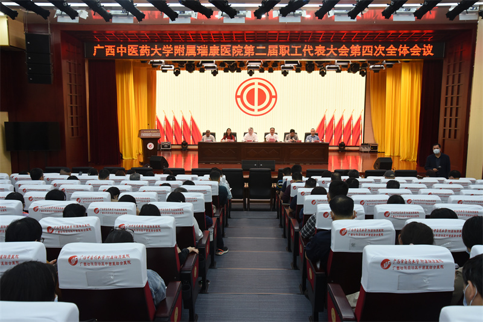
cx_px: 242
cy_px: 161
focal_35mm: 32
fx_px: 429
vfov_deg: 41.1
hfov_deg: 58.7
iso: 2000
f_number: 5.6
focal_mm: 32
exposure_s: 1/125
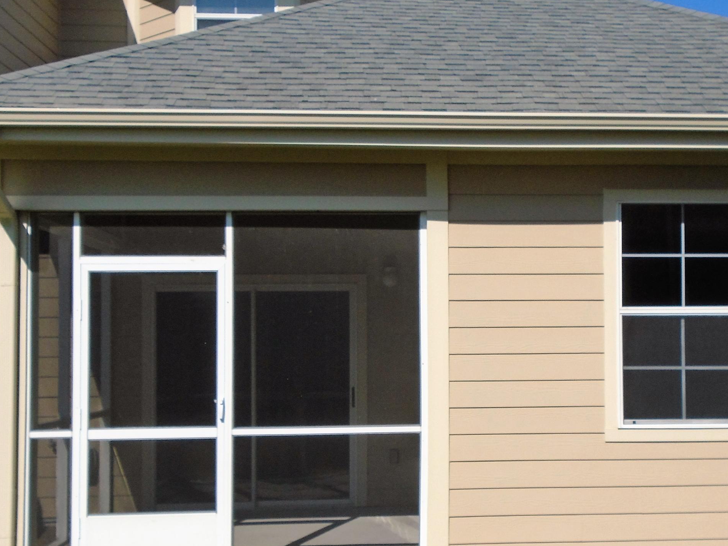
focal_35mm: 49
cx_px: 492
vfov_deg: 29.6
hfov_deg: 38.4
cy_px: 318
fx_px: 1030
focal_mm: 5.5
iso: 100
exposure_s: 1/250
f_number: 8.8
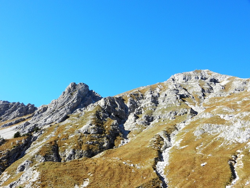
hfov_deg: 49.0
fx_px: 274
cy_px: 94
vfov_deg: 37.7
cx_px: 125
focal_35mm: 38
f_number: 4
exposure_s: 1/500
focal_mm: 6.9
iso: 160
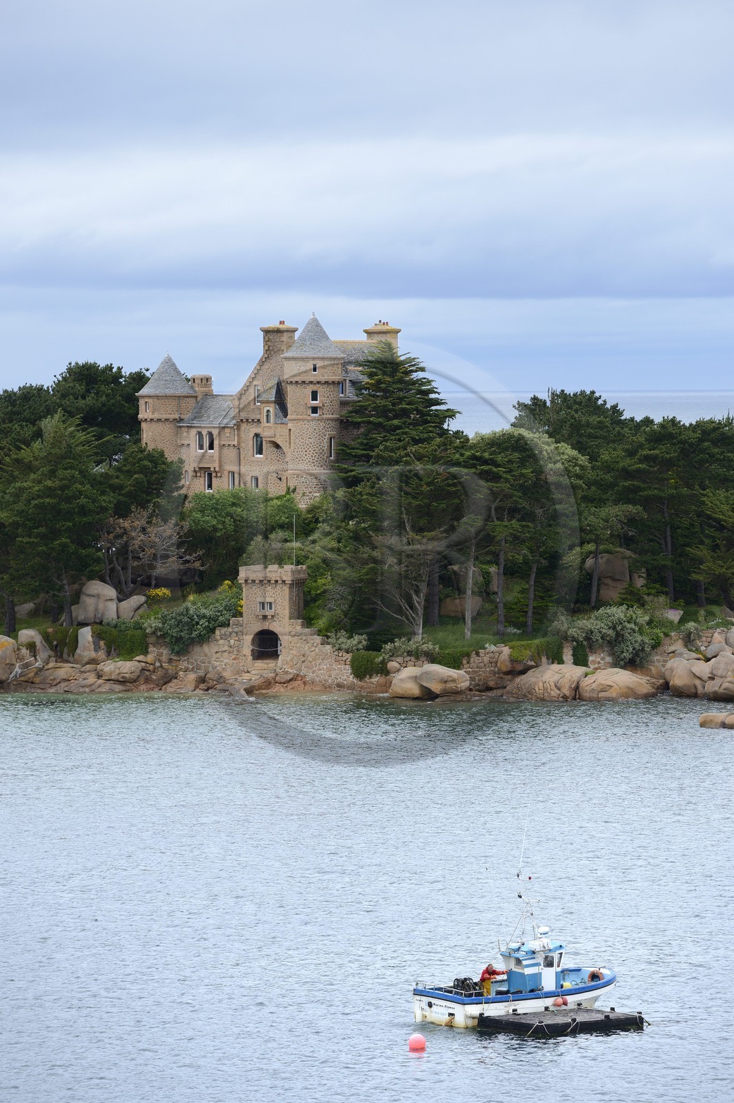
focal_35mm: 175
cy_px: 552
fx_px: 5361
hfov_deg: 7.8
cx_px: 367
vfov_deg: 11.8
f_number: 6.3
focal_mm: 175
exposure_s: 1/250
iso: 400
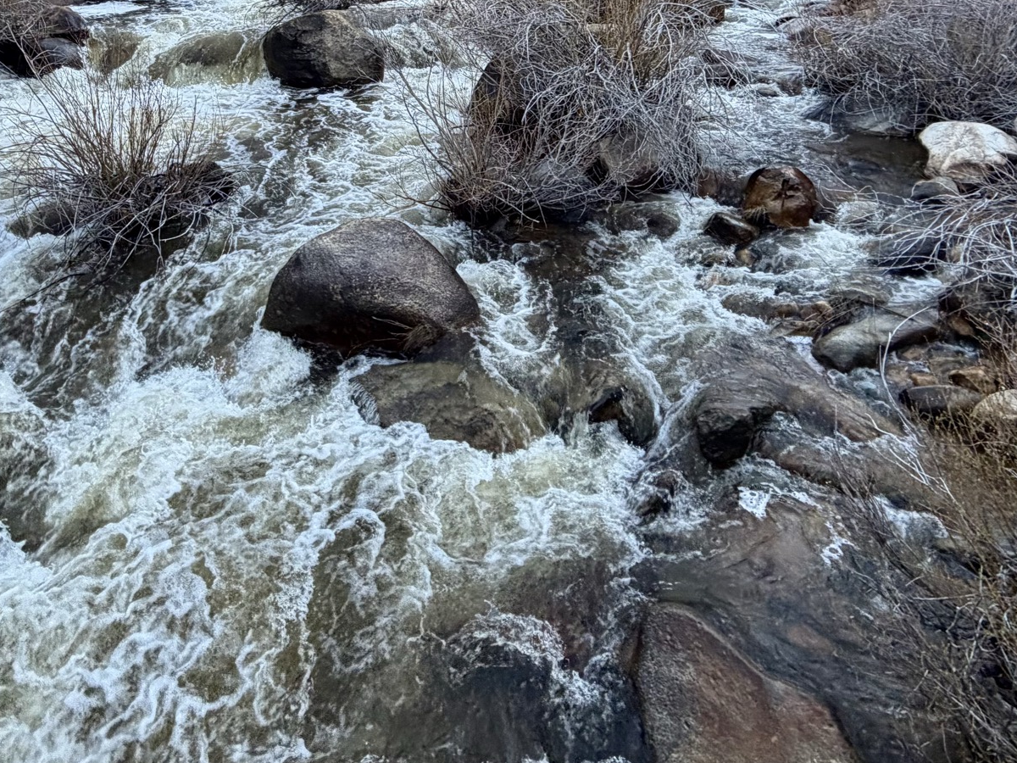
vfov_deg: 45.6
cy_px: 94
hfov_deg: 62.7
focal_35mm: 28
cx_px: 391
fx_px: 823
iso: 160
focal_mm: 2.22
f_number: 2.2
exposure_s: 1/121
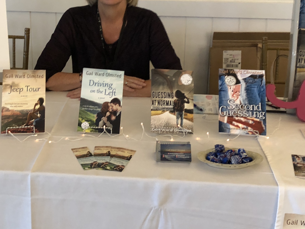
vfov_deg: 23.9
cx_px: 133
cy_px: 78
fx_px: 537
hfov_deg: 31.6
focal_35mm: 61
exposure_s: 1/15
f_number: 1.8
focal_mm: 3.99
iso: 64
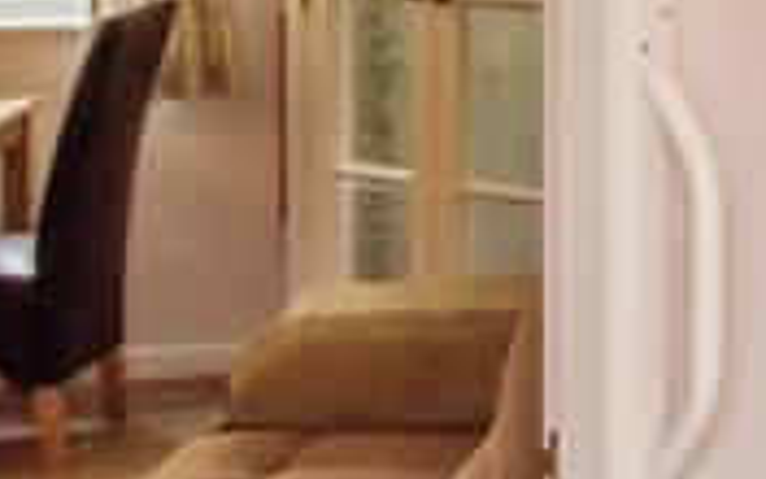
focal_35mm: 101
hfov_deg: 16.8
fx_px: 2108
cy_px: -152
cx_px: 1414
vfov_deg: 12.5
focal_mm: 17
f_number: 13
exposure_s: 1/60
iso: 400
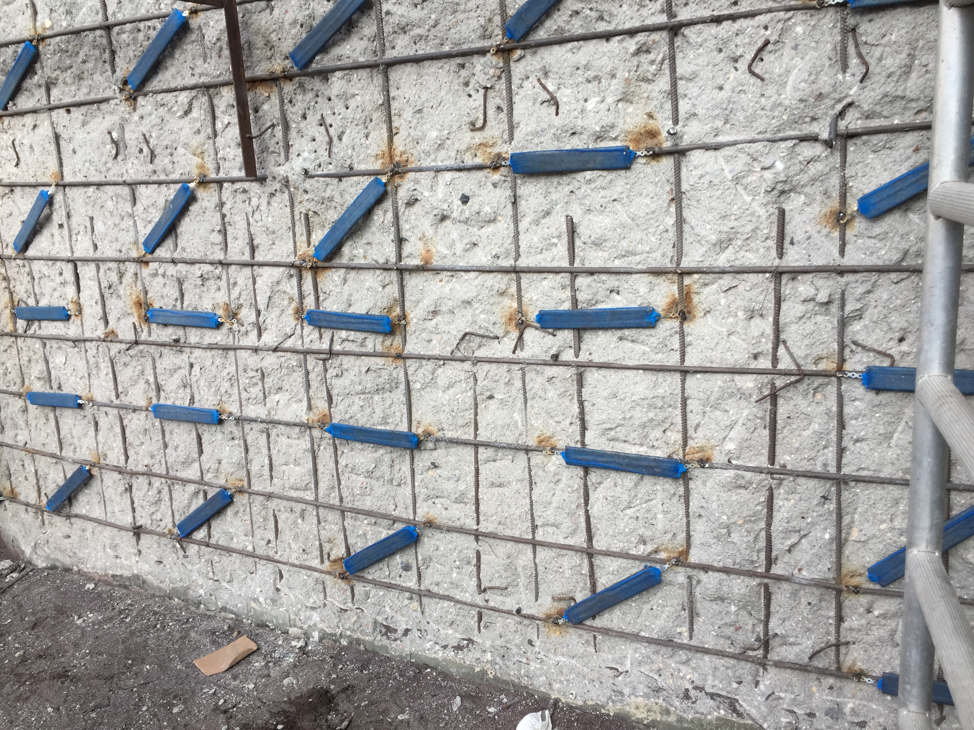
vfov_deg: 48.2
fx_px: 816
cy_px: 365
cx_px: 487
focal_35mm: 29
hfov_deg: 61.7
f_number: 2.2
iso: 32
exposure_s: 1/151
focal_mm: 4.15
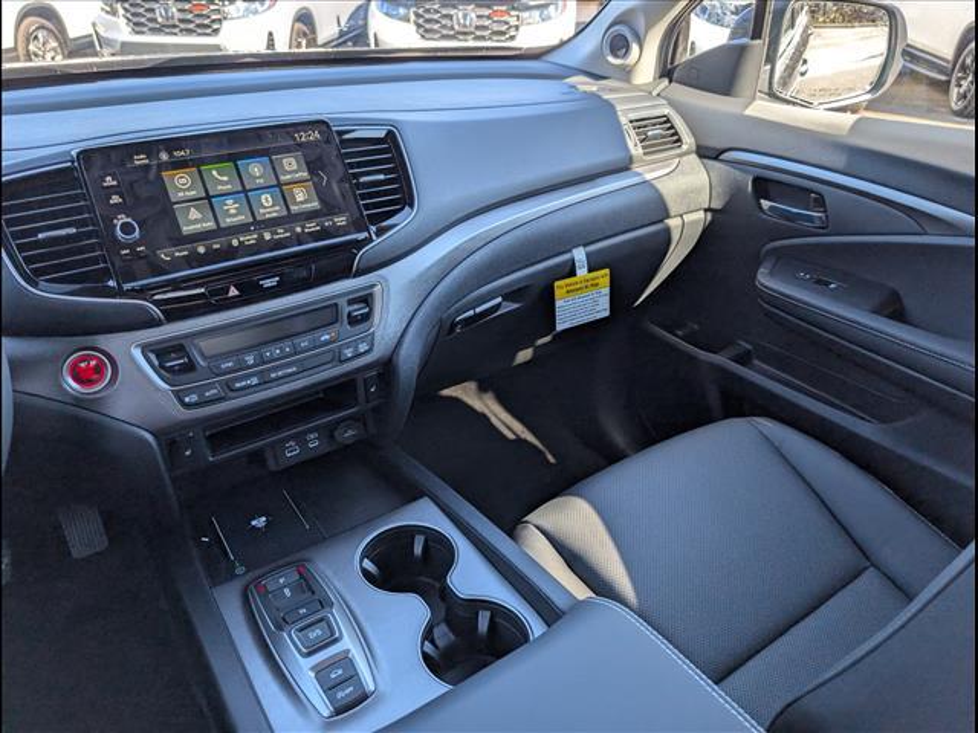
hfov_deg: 71.6
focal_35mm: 24
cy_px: 366
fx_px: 678
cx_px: 489
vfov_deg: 56.8
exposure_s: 1/714
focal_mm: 6.9
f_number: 1.68
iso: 134
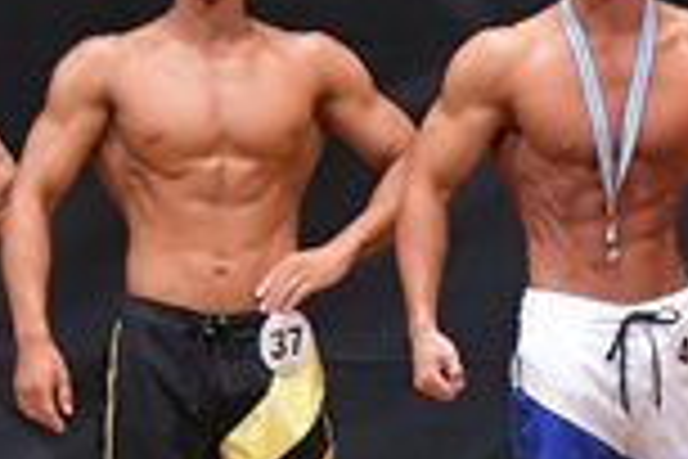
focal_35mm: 758
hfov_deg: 2.7
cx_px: 969
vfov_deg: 1.8
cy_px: 374
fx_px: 14485
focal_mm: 100
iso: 6400
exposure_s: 1/400
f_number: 5.6
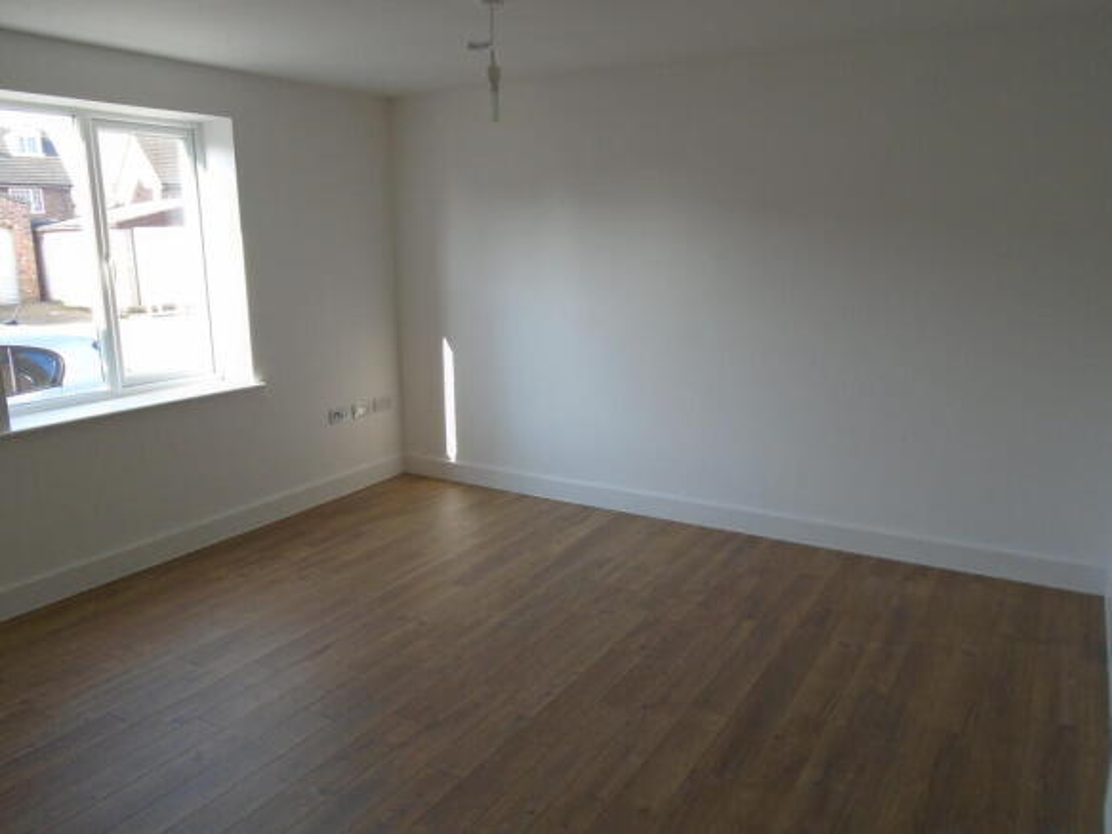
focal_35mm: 26
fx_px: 835
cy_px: 417
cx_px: 556
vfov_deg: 53.0
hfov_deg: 67.3
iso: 100
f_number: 3.2
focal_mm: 4.6
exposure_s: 1/80
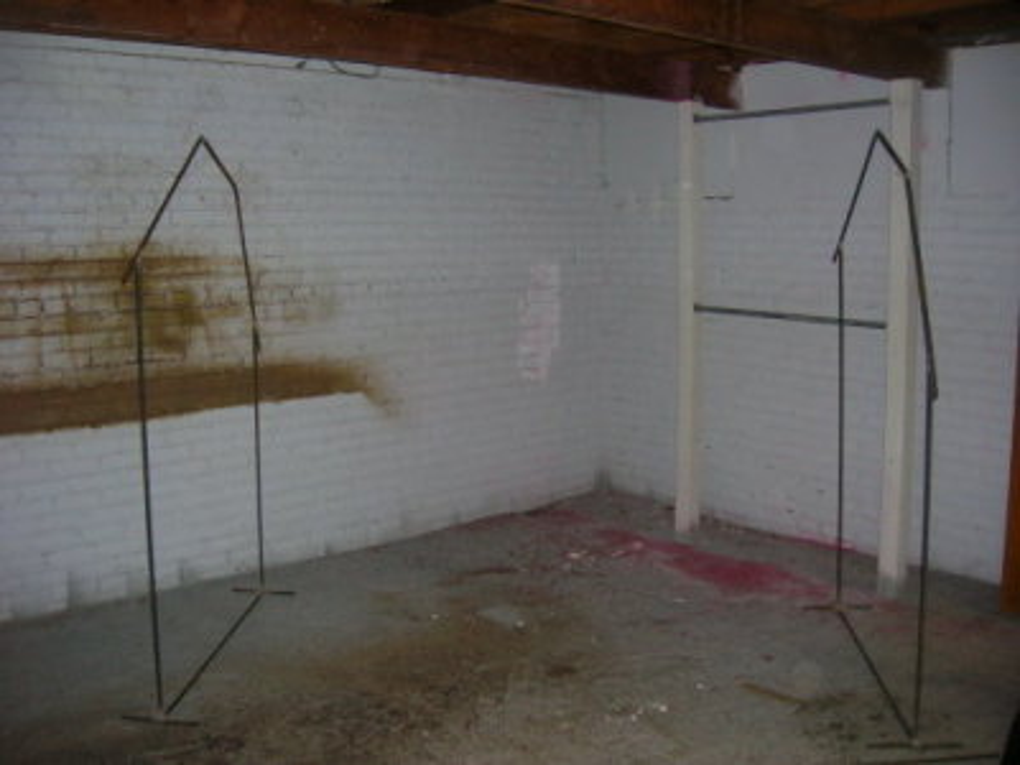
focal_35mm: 34
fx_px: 1002
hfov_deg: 54.0
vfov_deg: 41.8
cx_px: 510
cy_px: 382
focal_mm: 5.7
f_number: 2.9
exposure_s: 1/60.1
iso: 145
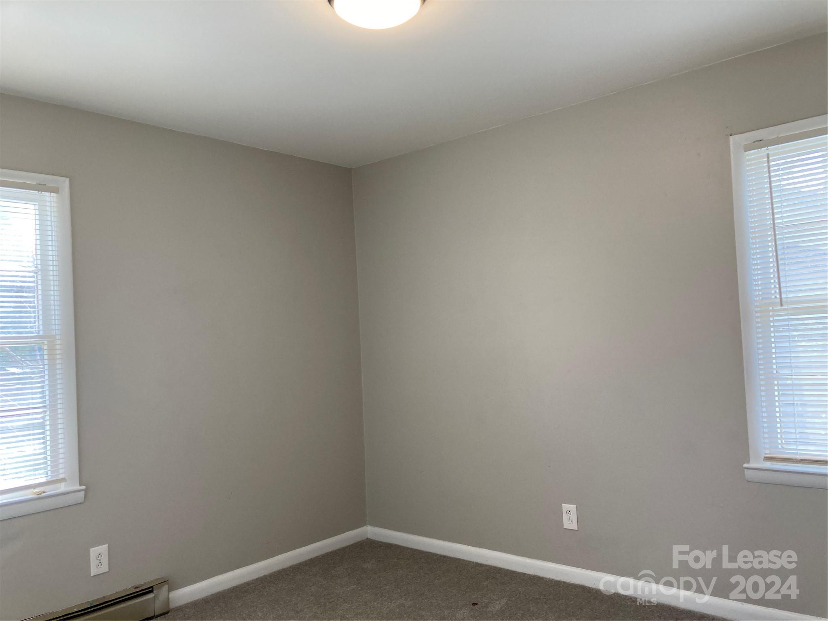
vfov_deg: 49.7
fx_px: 670
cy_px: 310
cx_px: 414
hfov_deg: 63.4
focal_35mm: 28
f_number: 1.8
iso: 64
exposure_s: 1/120
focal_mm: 3.99
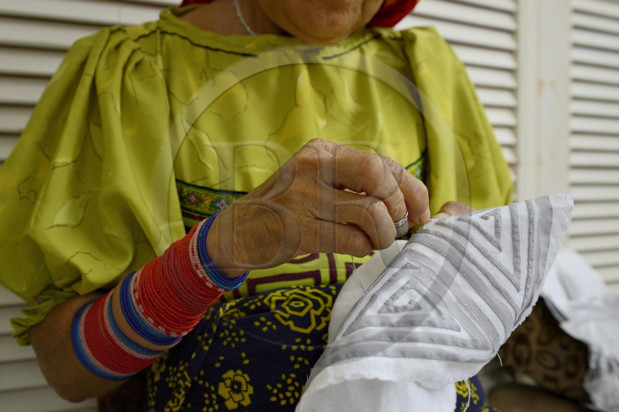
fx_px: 550
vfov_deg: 41.1
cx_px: 310
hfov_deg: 58.7
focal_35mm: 32
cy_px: 206
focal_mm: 32
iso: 1600
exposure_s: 1/50
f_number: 6.3
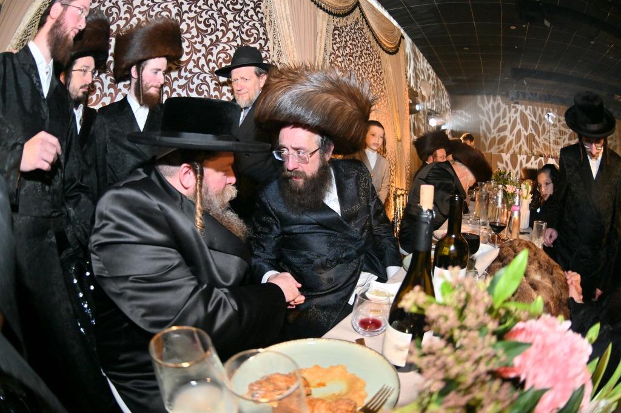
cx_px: 310
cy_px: 206
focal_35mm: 15
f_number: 2.8
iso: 400
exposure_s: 1/200
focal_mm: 10.5
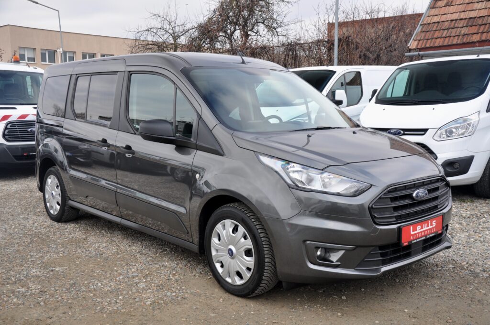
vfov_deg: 35.4
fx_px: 510
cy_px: 162
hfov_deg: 51.3
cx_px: 245
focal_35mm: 38
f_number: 6.3
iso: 500
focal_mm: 25
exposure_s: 1/160
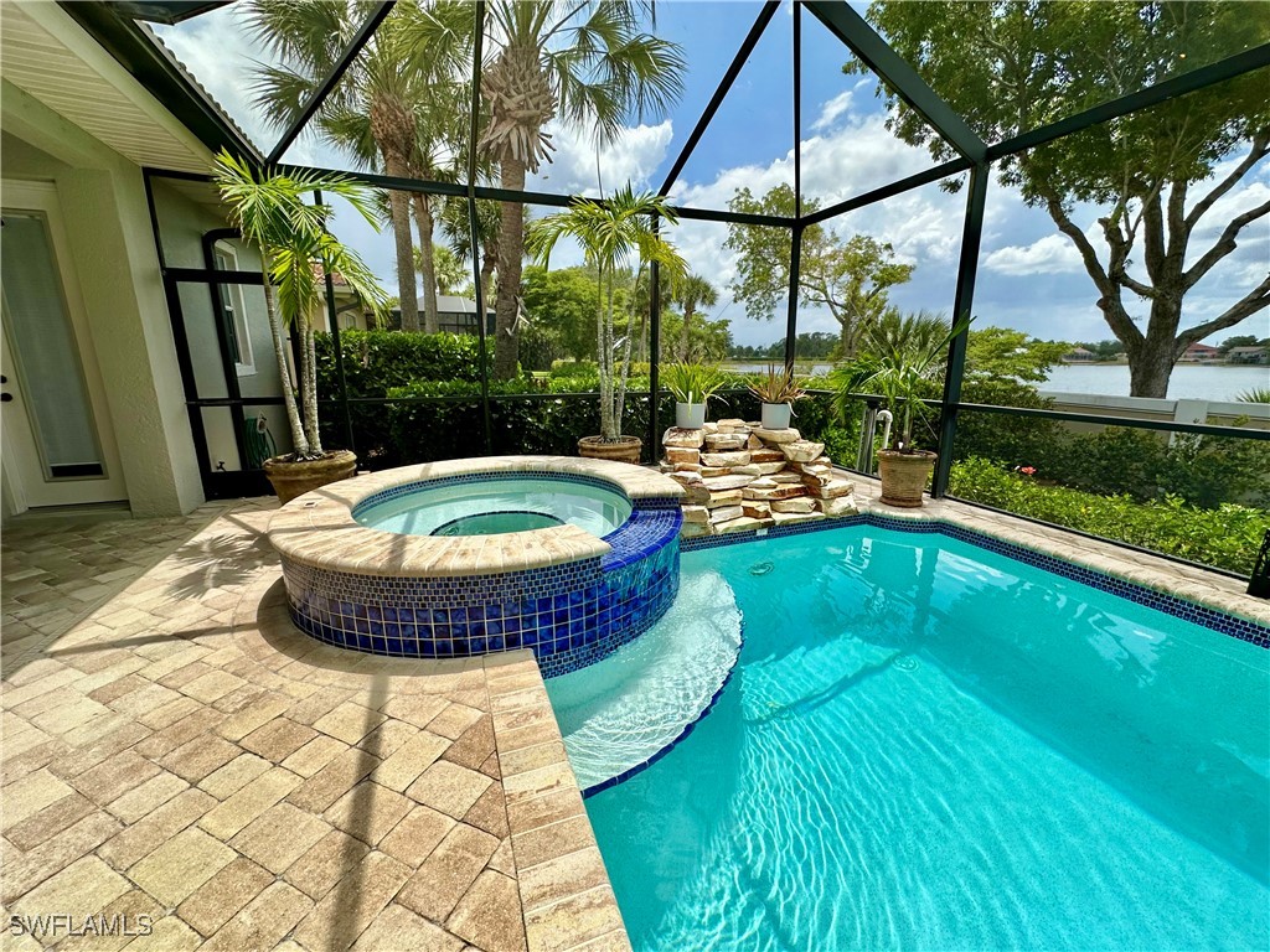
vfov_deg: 85.7
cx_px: 635
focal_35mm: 14
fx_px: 514
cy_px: 476
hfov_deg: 102.1
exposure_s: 1/1575
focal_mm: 2.22
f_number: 2.2
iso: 50
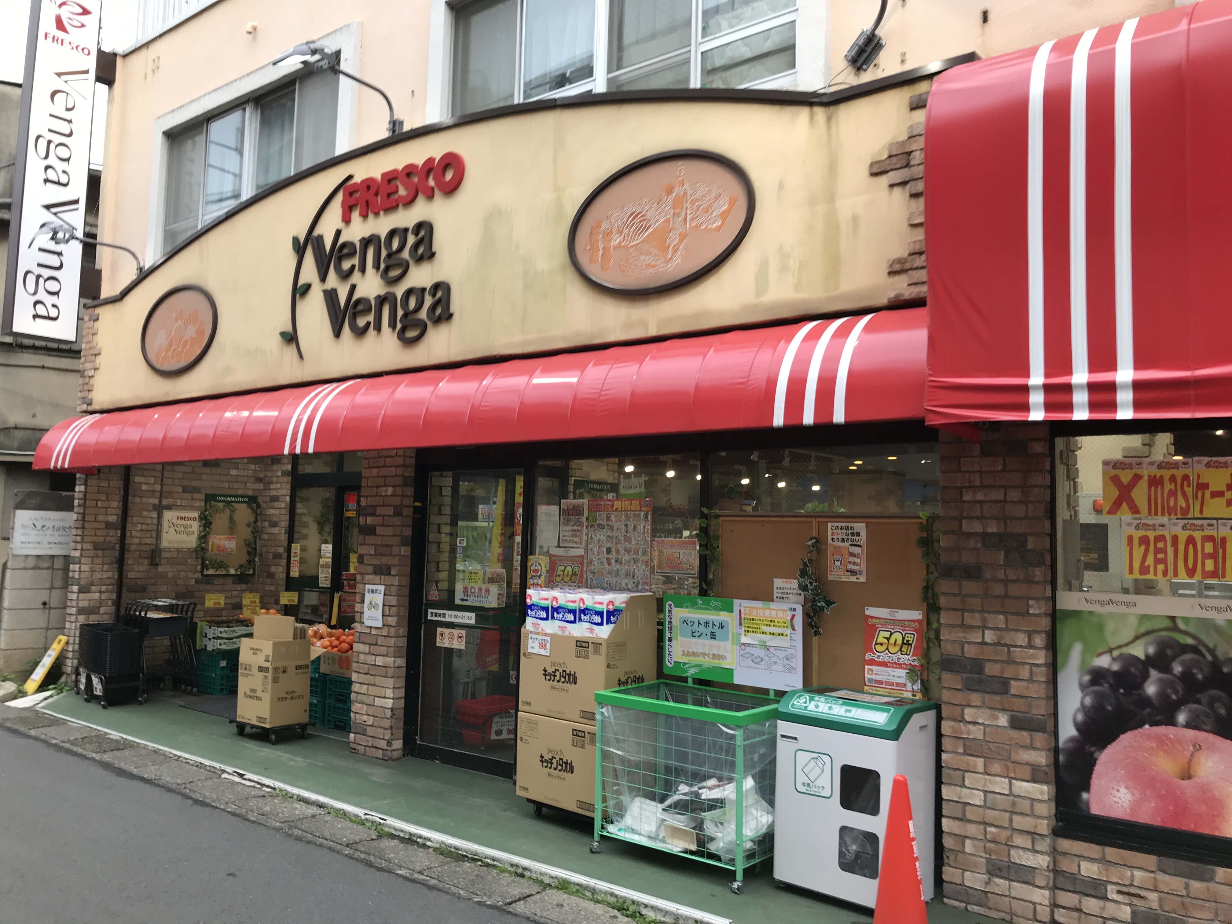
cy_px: 462
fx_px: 997
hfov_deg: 63.4
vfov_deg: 49.7
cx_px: 616
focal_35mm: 28
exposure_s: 1/128
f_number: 1.8
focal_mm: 3.99
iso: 20
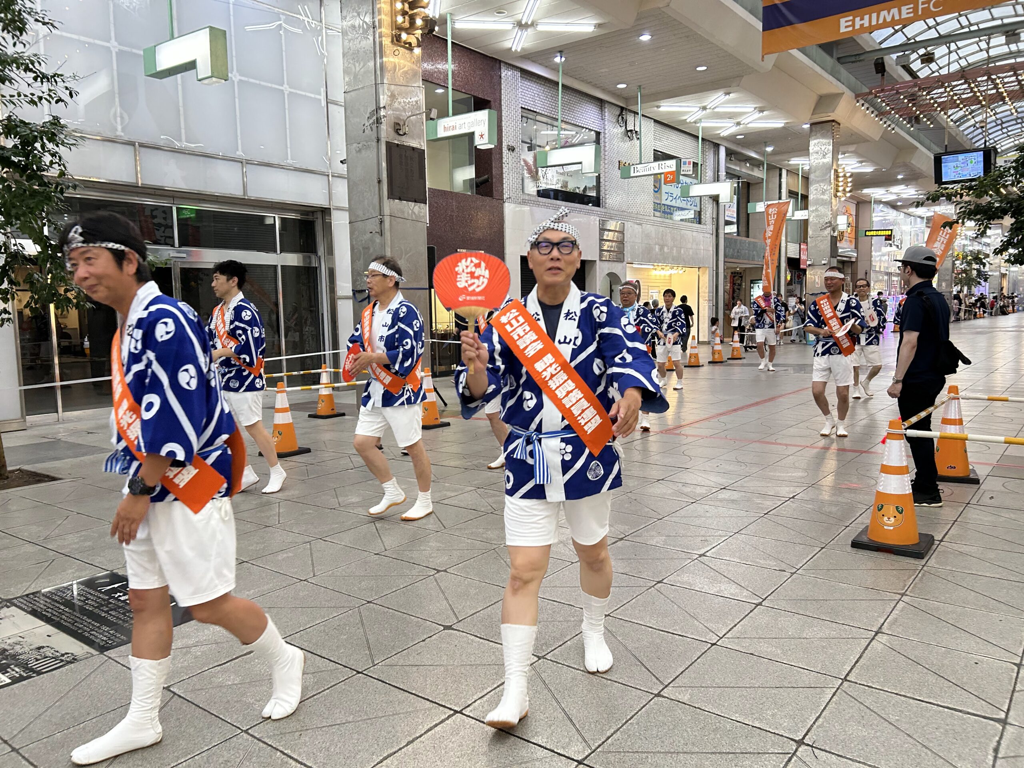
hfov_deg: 67.3
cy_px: 384
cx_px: 512
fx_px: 769
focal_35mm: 26
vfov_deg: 53.1
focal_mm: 5.7
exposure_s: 1/120
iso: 125
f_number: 1.5
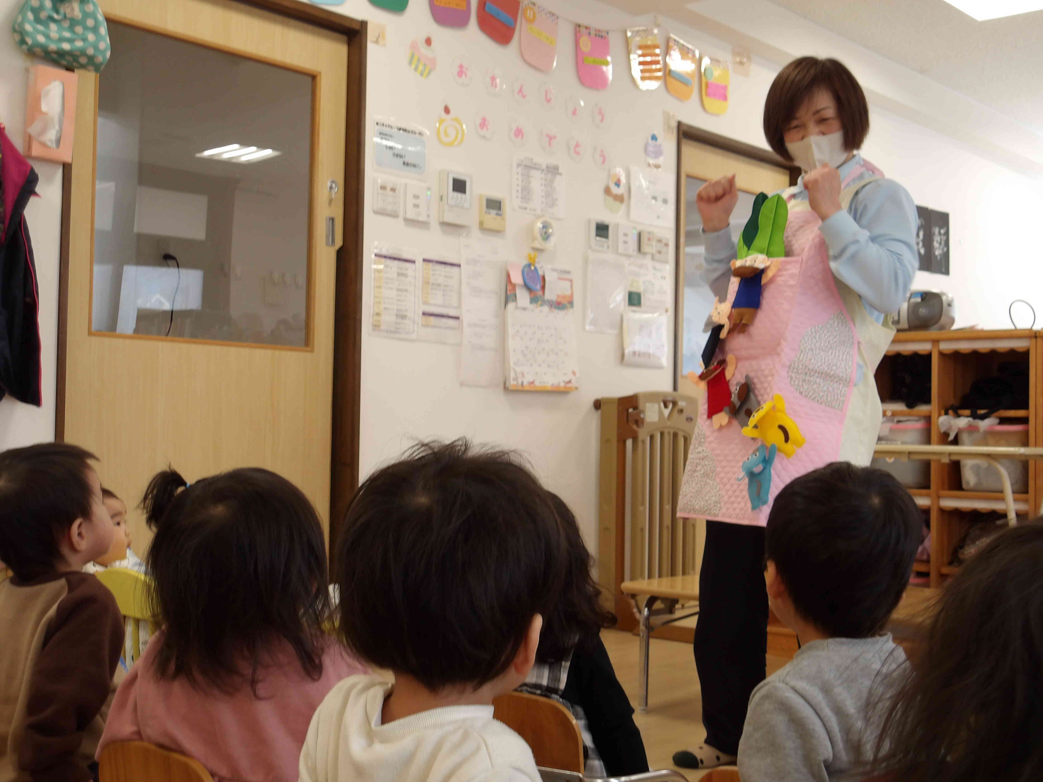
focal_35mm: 42
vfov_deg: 34.3
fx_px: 1265
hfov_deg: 44.8
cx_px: 522
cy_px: 391
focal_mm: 7.6
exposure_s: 1/32
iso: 100
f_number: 3.7
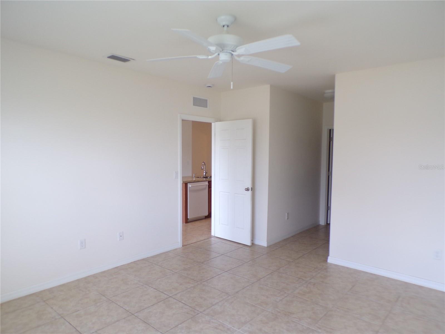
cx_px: 222
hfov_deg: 71.6
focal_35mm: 24
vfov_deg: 56.8
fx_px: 309
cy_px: 167
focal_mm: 4.3
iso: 100
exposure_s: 1/38
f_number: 3
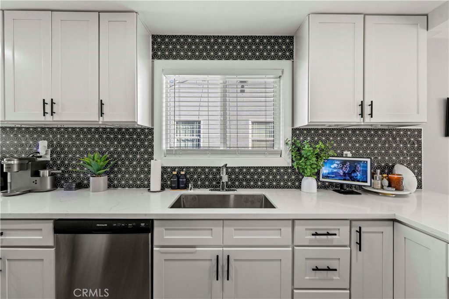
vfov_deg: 81.2
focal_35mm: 14
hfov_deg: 104.2
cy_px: 150
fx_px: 175
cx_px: 224
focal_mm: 14
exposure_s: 1/25
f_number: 8
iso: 320
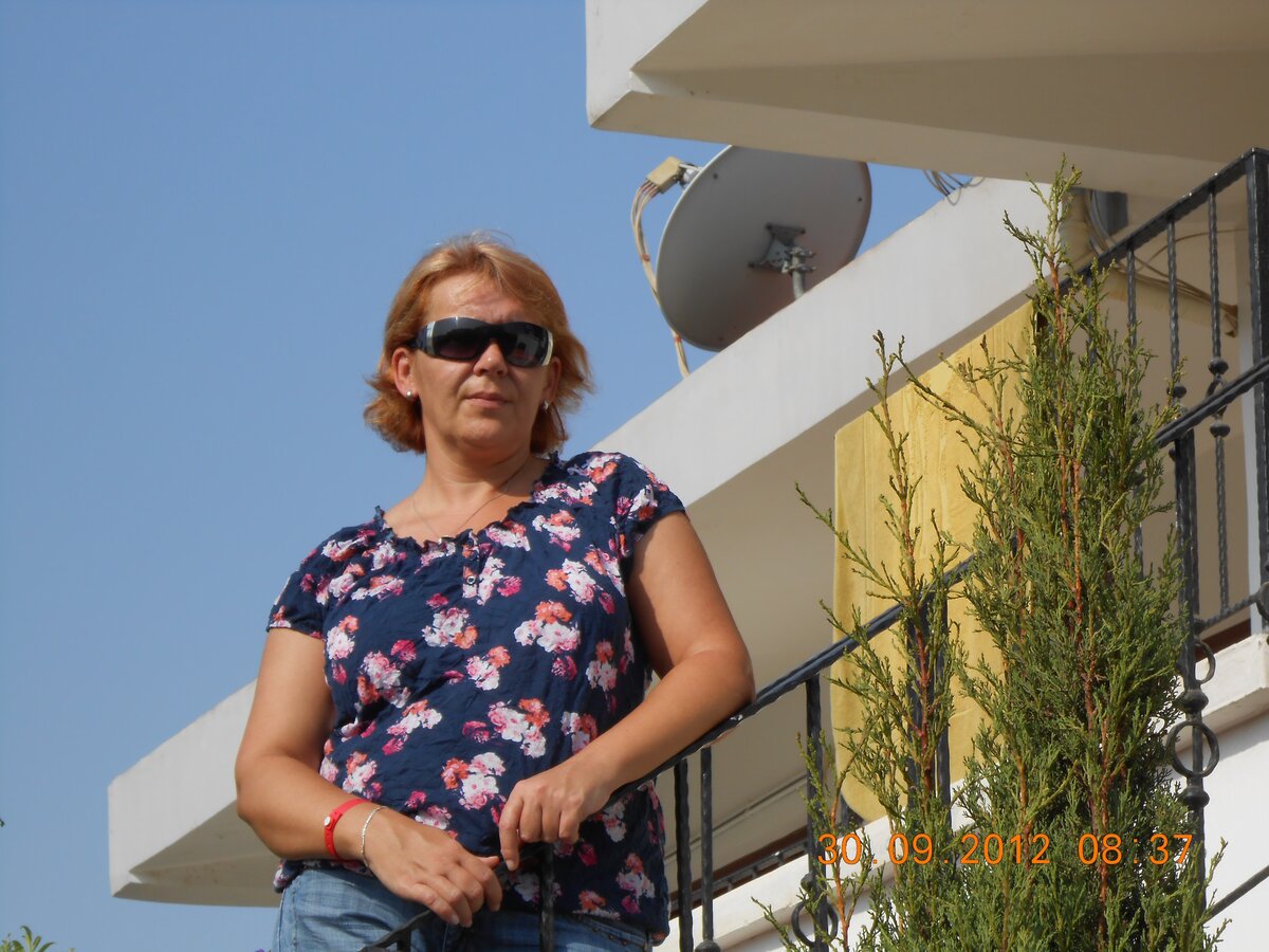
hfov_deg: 16.6
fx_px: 4362
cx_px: 634
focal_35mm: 119
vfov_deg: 12.5
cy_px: 476
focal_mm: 21.2
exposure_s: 1/640
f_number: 5.5
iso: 80
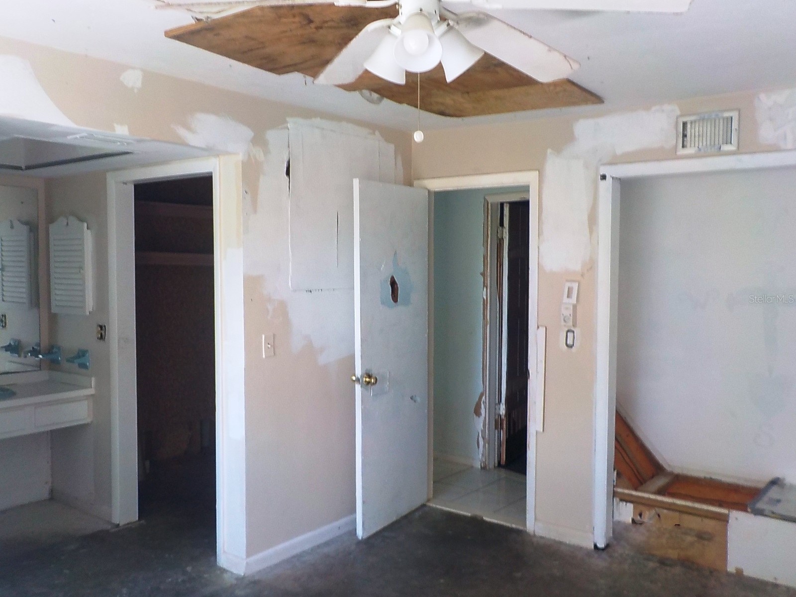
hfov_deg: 60.0
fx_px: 690
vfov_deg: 46.8
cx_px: 398
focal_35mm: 30
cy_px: 298
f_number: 3.3
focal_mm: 4.1
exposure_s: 1/30
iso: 180
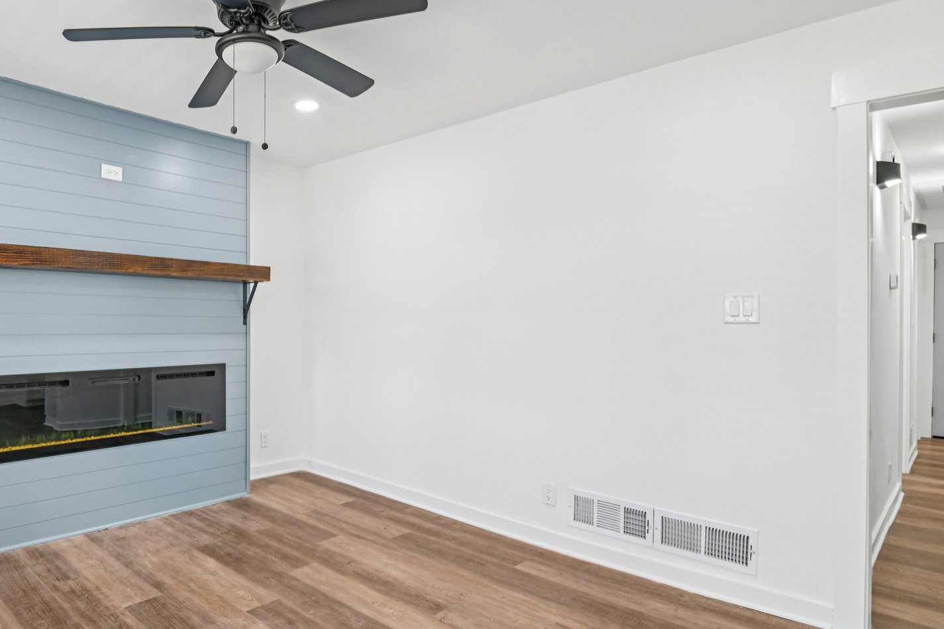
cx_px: 291
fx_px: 603
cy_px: 335
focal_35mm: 23
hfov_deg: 73.1
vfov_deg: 55.1
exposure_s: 1/15
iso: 400
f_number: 8
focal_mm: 16
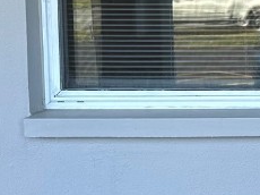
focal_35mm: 107
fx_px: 803
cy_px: 24
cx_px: 485
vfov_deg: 13.7
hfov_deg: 15.5
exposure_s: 1/268
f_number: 1.78
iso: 80
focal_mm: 6.86
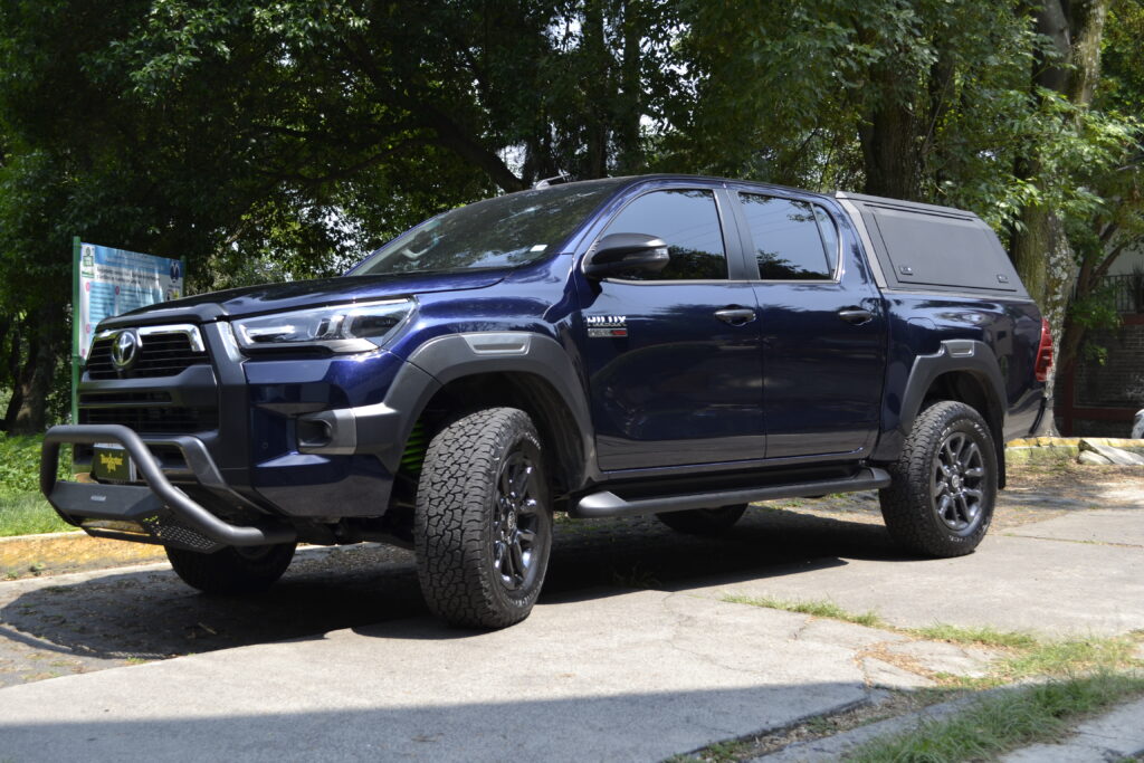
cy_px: 382
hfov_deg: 46.4
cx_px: 572
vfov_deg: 31.9
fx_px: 1335
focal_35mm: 42
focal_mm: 28
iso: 100
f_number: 5.6
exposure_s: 1/125
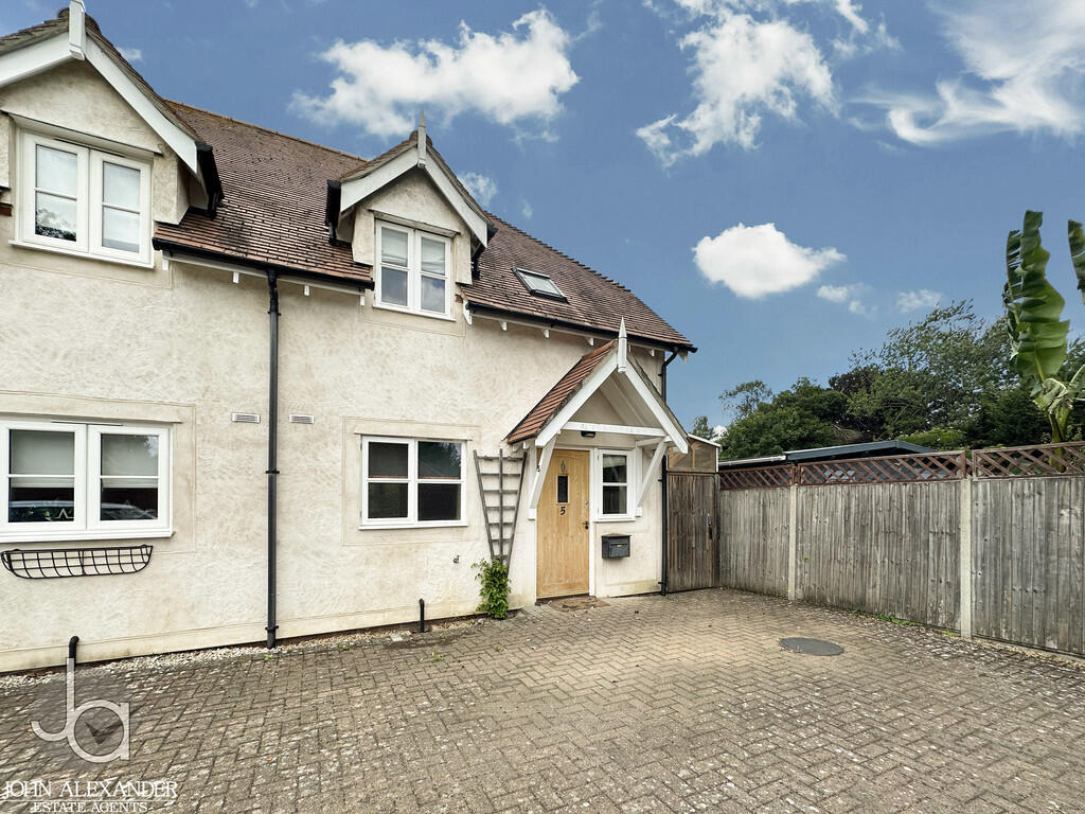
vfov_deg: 85.7
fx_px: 439
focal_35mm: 14
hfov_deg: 102.1
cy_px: 407
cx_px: 542
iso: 40
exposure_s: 1/903
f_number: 2.2
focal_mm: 2.22
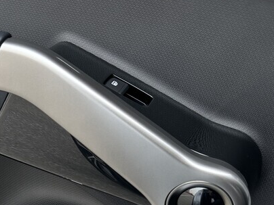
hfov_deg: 31.6
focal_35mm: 57
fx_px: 451
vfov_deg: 23.8
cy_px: 235
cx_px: 9
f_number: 1.78
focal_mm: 6.86
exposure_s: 1/489
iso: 80
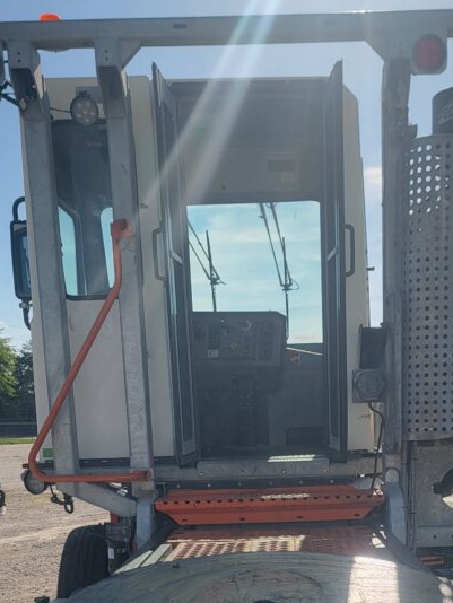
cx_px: 302
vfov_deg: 38.2
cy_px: 551
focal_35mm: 46
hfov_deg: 31.3
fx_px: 802
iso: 16
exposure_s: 1/1111
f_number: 1.8
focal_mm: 6.7
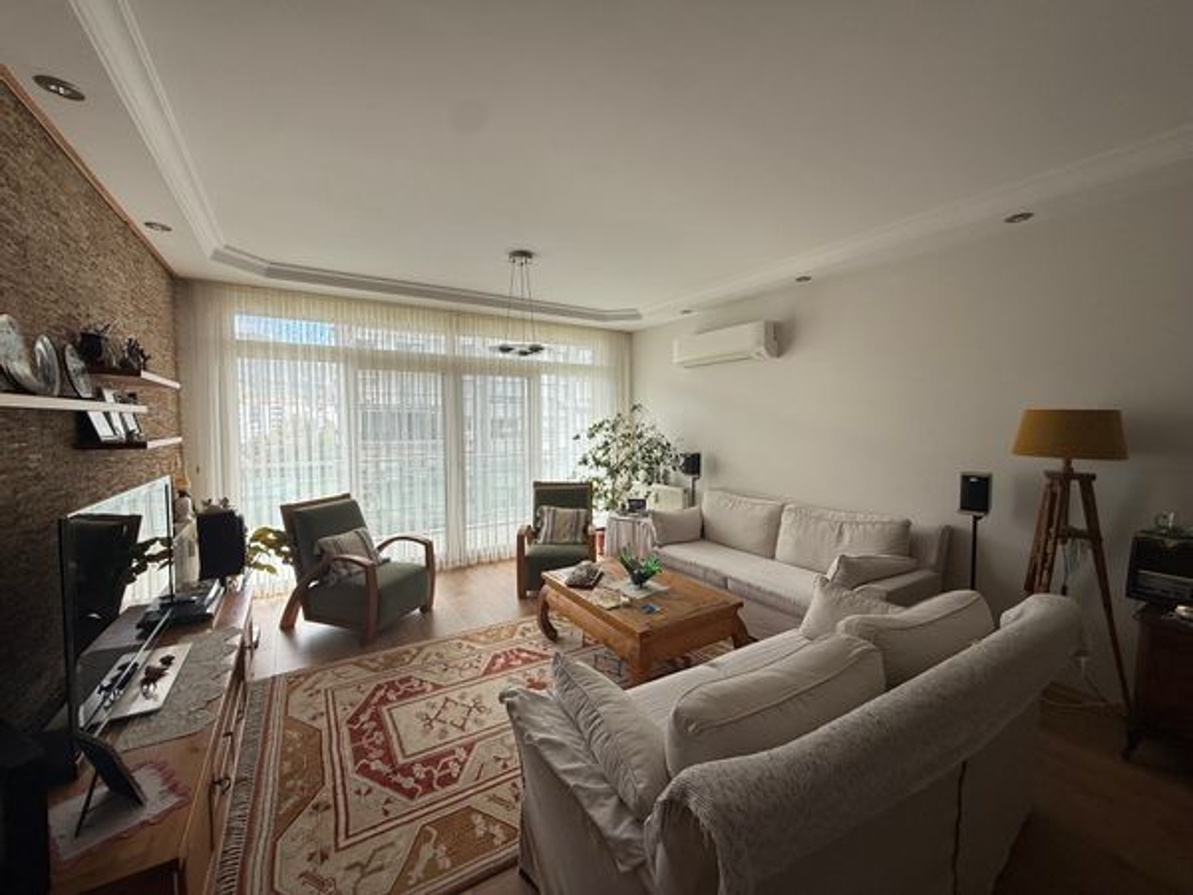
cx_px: 596
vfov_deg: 85.7
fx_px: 482
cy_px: 448
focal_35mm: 14
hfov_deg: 102.1
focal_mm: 2.22
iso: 40
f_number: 2.2
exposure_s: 1/103
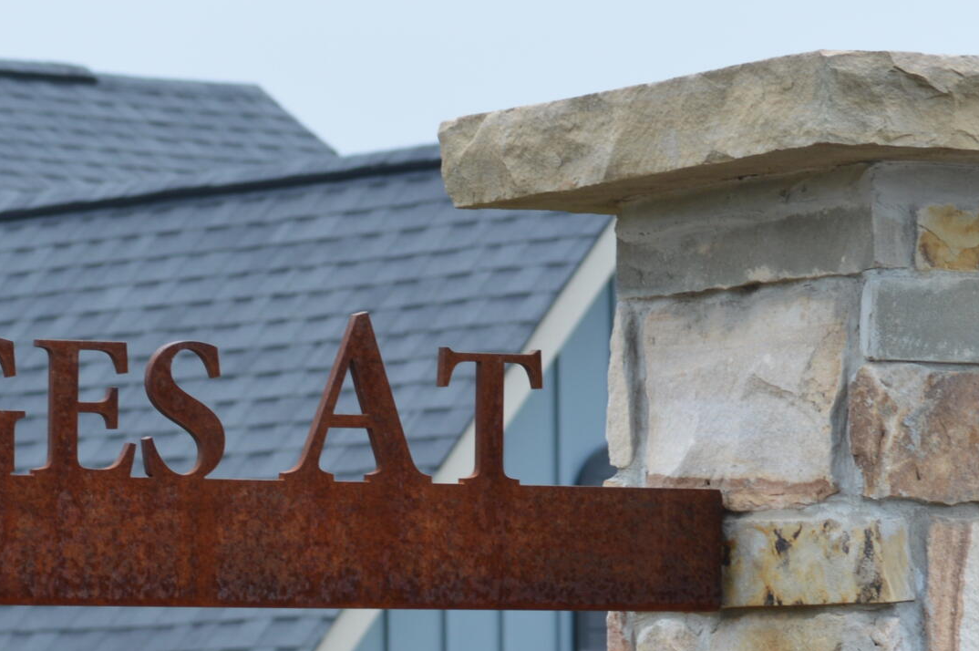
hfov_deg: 8.9
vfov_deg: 5.9
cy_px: 790
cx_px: -8
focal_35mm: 230
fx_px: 6260
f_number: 6.3
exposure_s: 1/160
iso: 100
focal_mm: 55
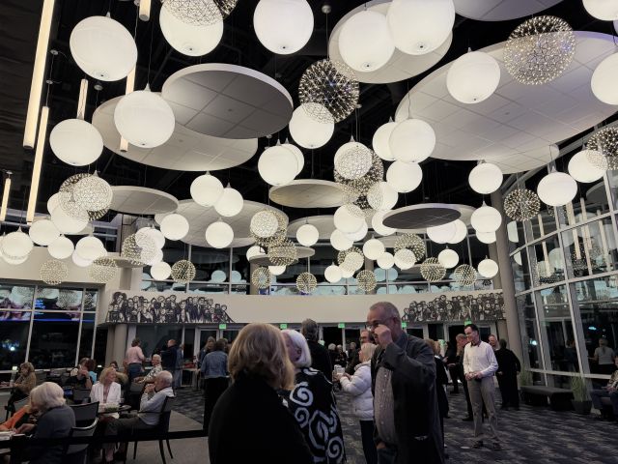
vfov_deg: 56.8
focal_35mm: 24
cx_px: 309
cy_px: 232
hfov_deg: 71.6
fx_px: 428
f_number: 1.78
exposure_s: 1/117
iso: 125
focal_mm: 6.76
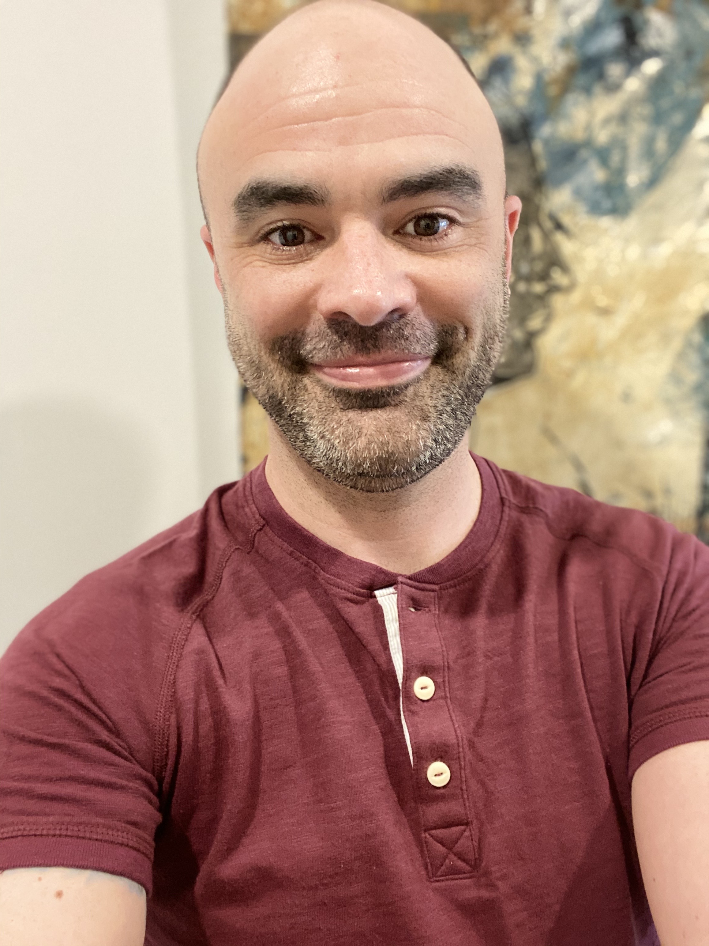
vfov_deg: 60.0
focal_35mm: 30
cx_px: 354
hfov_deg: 46.8
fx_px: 819
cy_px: 473
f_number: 2.2
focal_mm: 2.71
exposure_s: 1/40
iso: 320
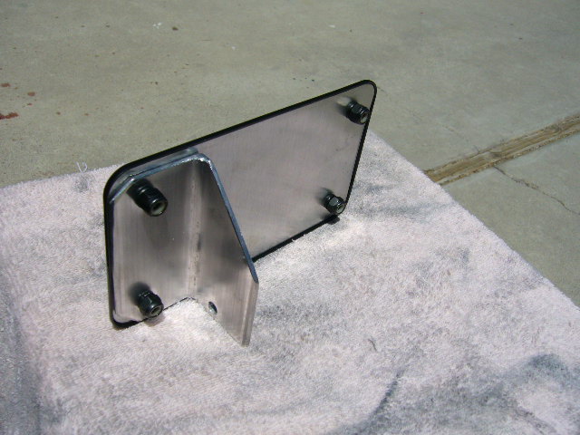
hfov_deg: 52.6
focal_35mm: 35
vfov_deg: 40.7
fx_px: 586
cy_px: 218
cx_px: 290
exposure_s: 1/1600
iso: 100
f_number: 5.6
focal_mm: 5.8
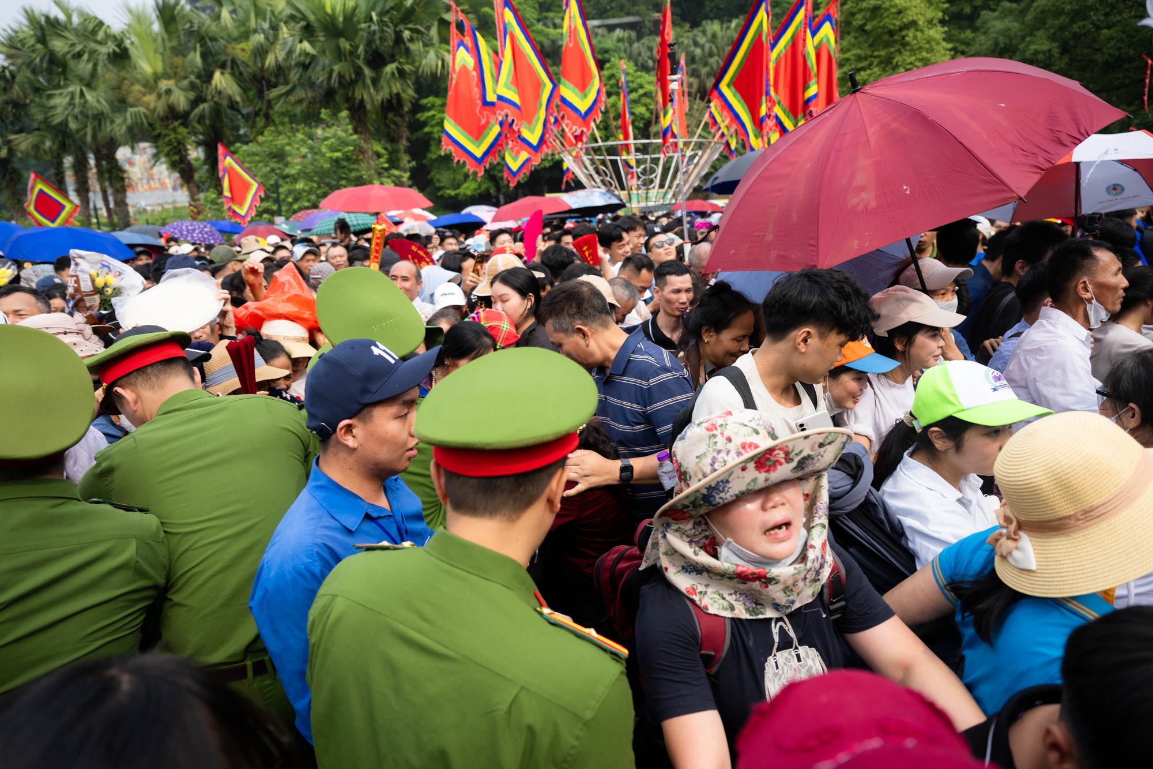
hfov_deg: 73.7
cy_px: 384
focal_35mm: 24
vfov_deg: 53.1
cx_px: 576
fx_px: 769
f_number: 3.5
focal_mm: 24
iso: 160
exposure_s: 1/800
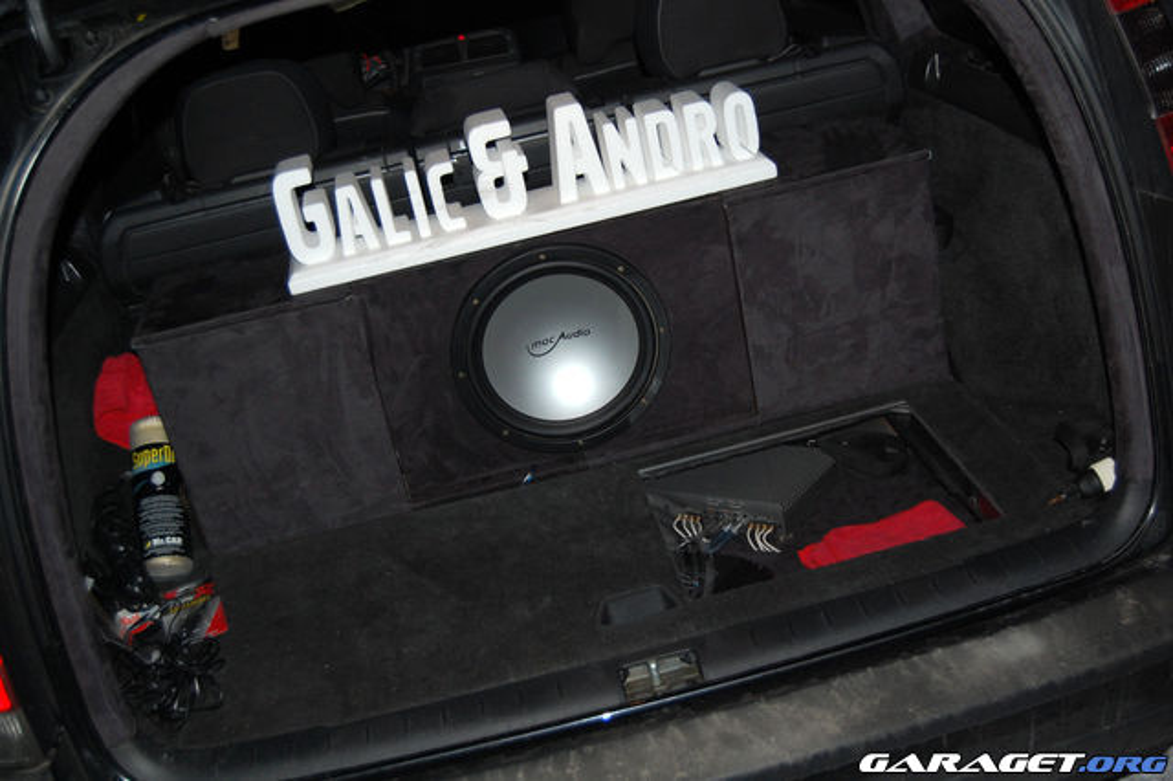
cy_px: 390
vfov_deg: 31.9
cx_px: 586
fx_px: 1368
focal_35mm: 42
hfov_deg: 46.4
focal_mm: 28
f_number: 4.2
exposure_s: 1/60
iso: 400
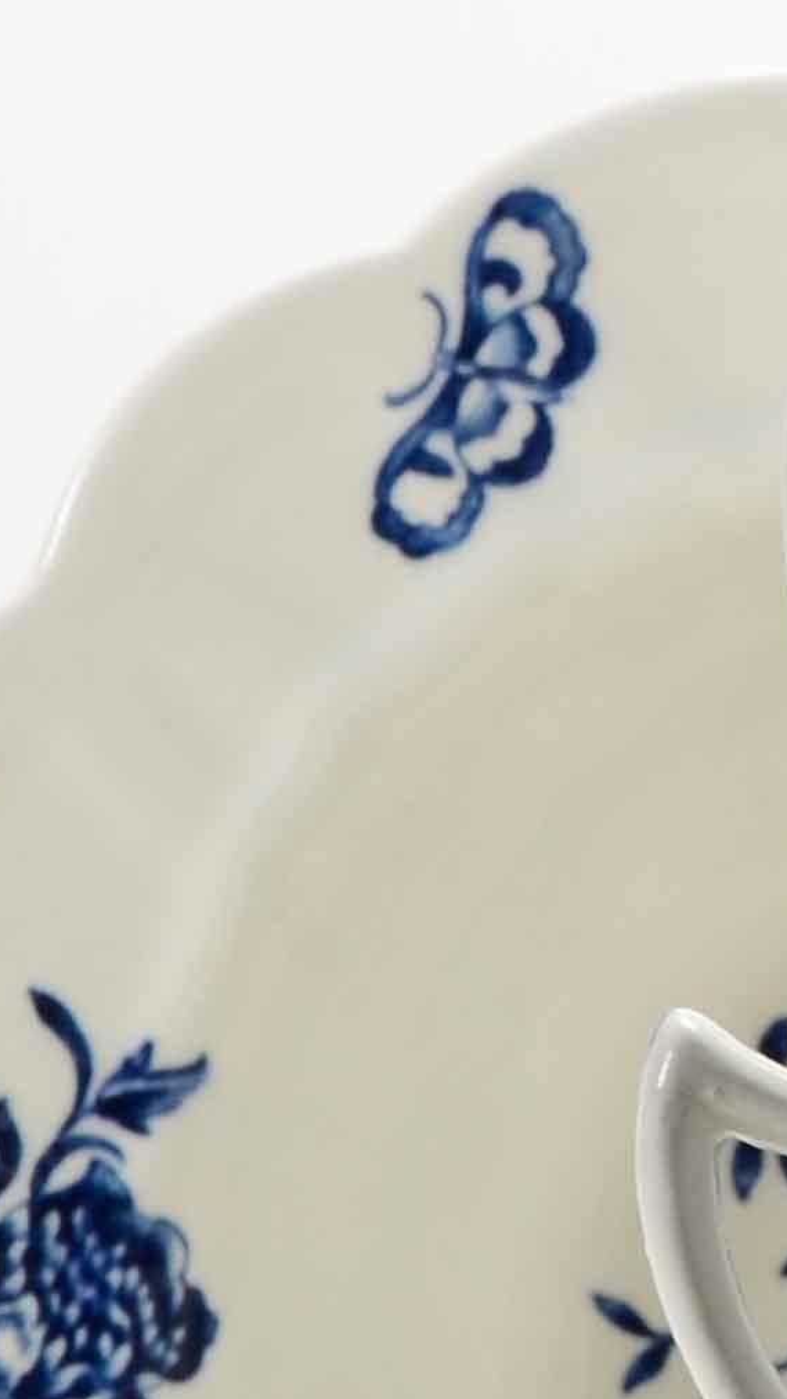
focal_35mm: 803
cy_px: 1449
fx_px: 29761
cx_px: 2683
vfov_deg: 2.7
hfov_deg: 1.5
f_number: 16
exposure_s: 1/160
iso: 200
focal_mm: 105
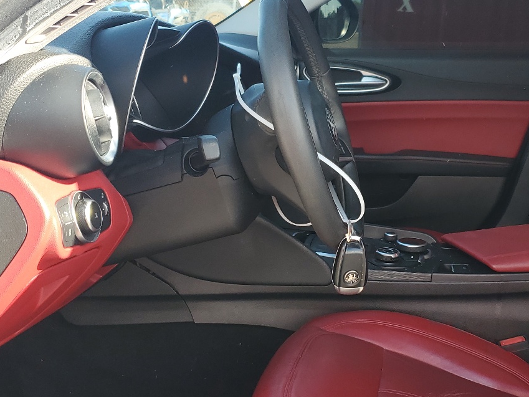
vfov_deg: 29.5
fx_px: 749
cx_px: 343
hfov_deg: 38.6
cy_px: 254
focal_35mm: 49
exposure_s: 1/256
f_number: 1.5
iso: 50
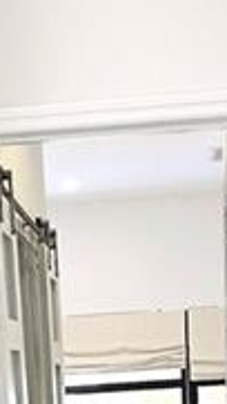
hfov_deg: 12.9
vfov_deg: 17.6
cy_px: 761
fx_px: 1004
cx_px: 98
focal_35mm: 94
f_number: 1.9
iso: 64
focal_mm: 2.2
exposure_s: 1/120
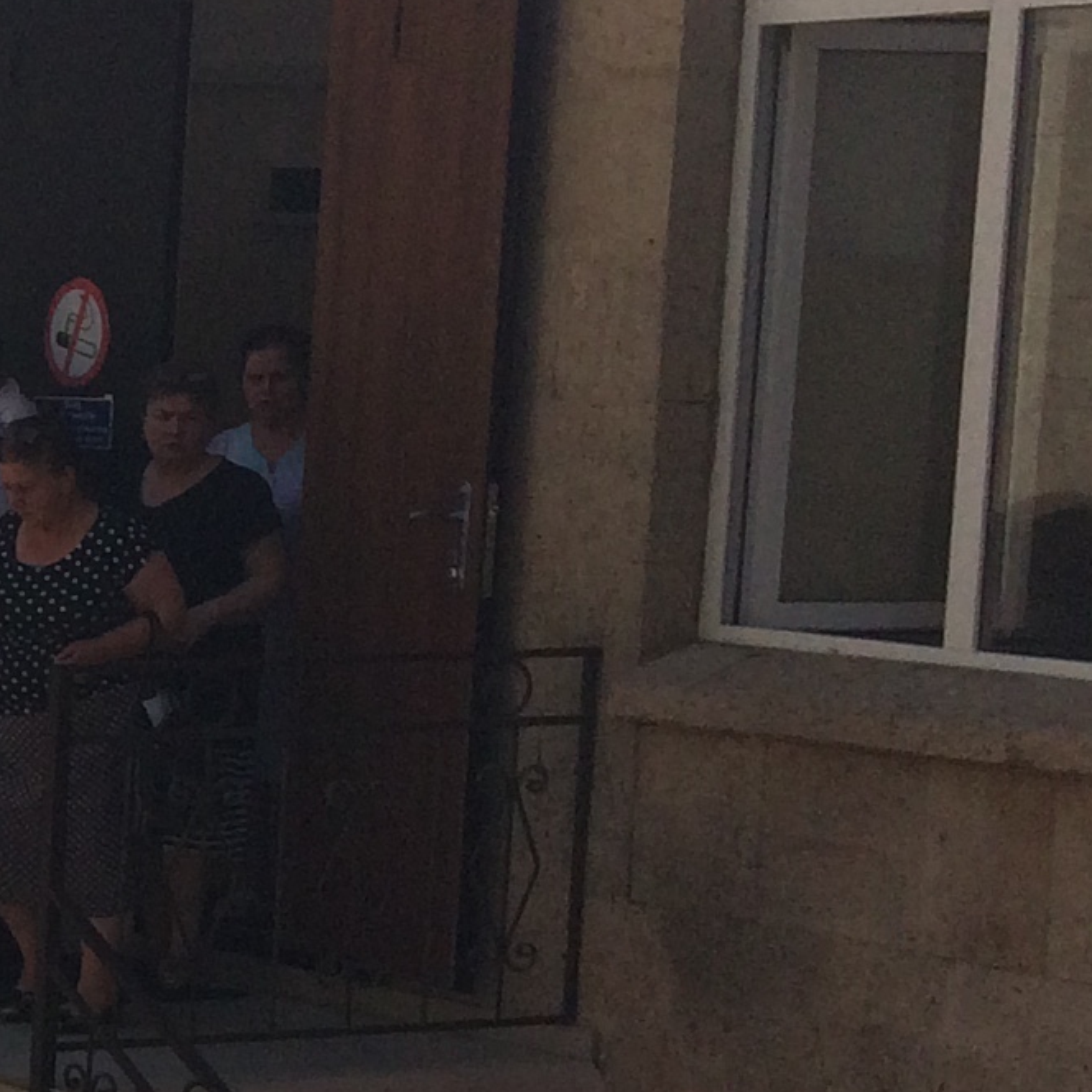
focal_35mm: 126
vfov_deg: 13.8
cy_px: 885
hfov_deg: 12.2
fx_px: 4497
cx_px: -1108
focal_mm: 4.15
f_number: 2.2
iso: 32
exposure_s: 1/2740
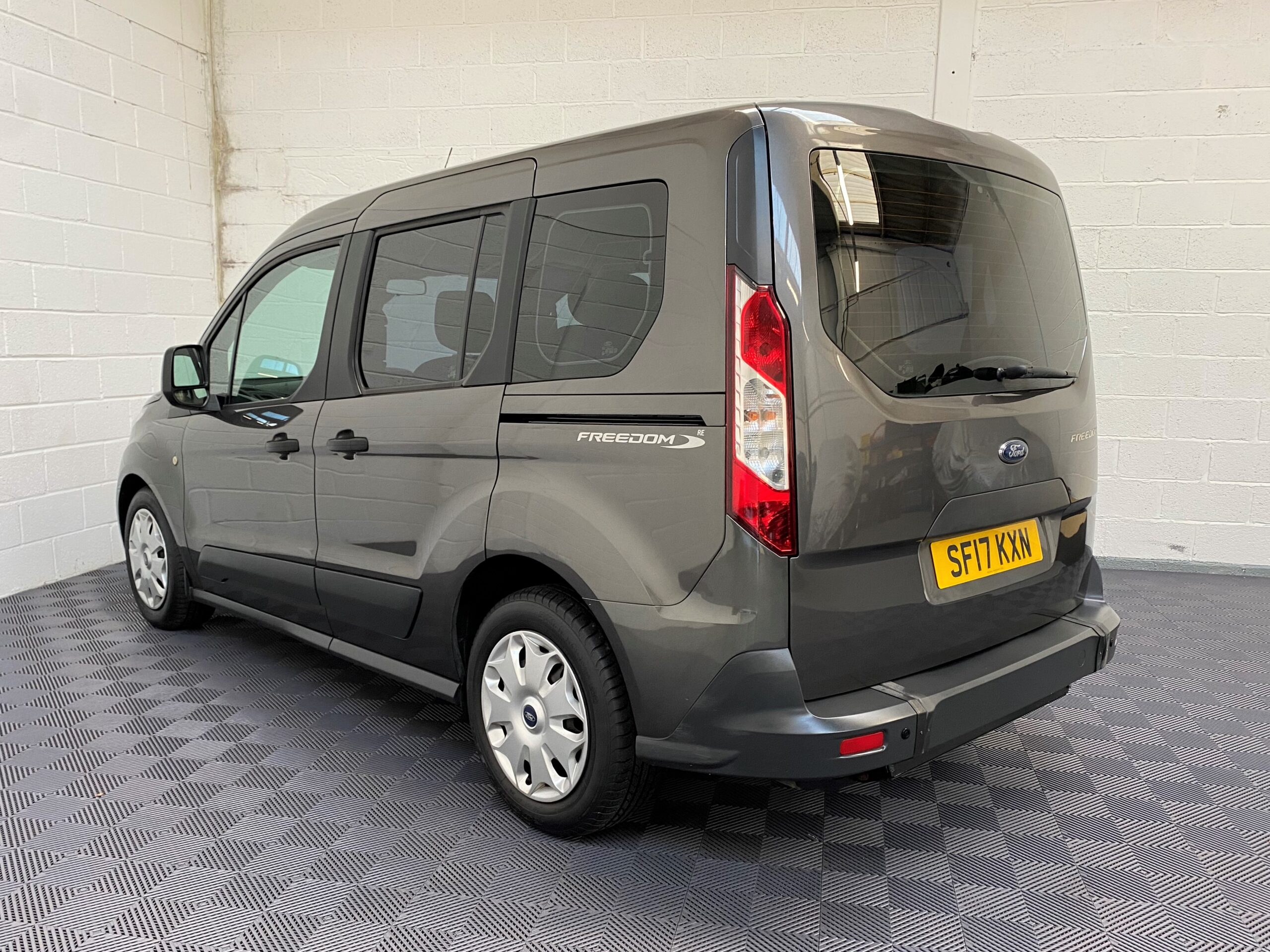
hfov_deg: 67.3
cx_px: 635
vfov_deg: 53.1
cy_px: 476
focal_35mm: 26
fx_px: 954
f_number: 1.8
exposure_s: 1/50
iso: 80
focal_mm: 4.25
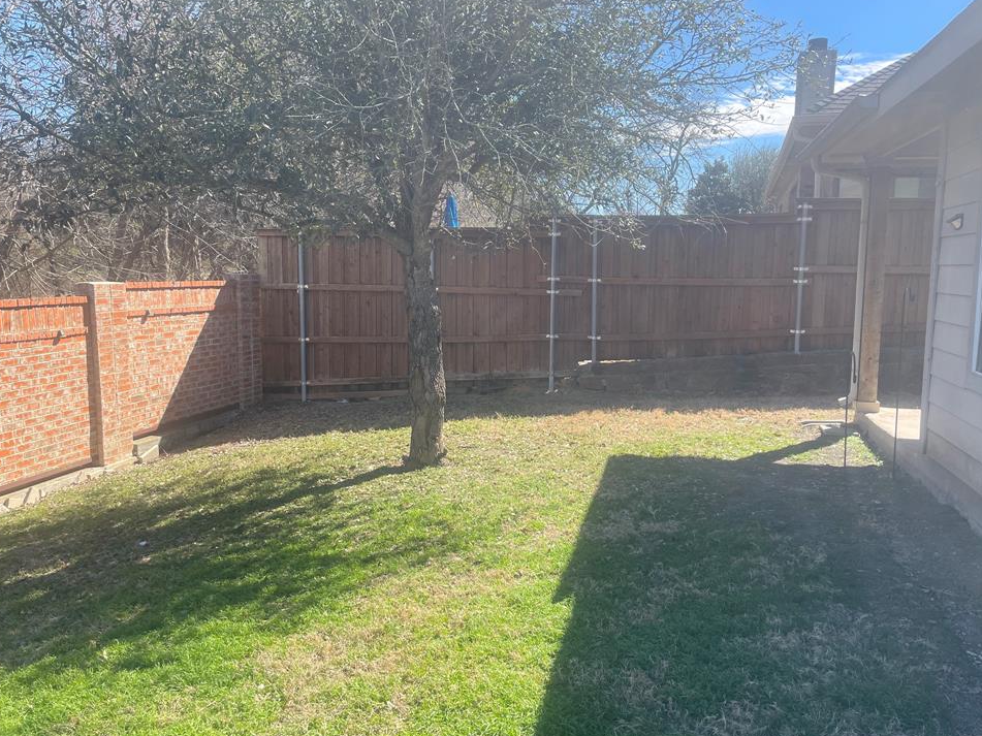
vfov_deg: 49.7
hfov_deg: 63.4
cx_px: 497
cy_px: 354
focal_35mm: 28
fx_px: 794
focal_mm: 4.2
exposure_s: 1/1289
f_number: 1.6
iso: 50
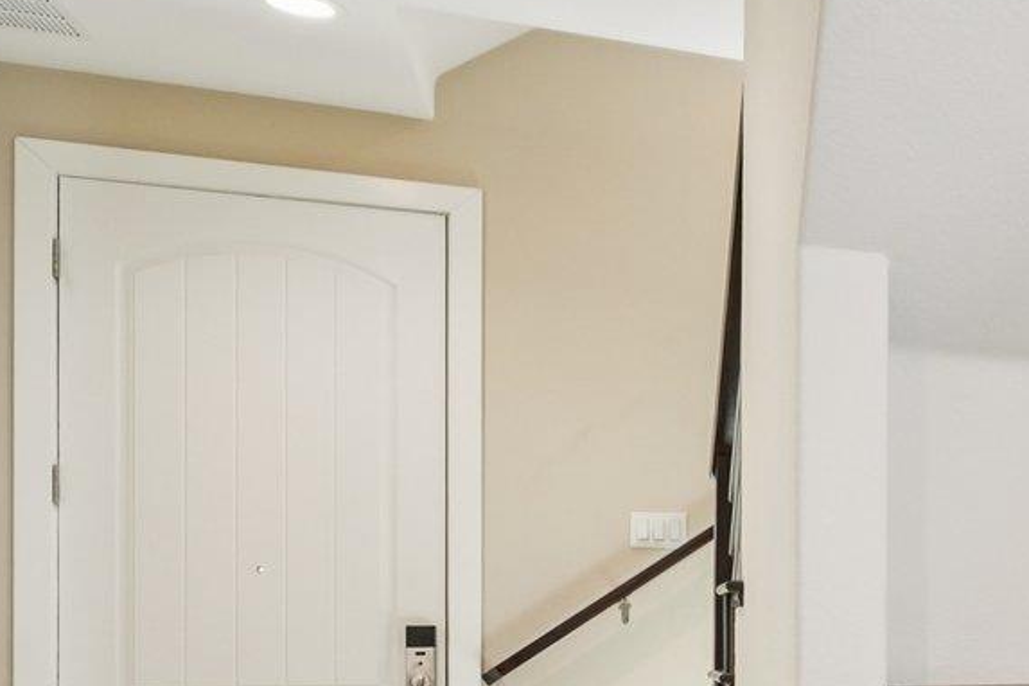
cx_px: 1352
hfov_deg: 30.7
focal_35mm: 50
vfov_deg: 25.9
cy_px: 653
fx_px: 1429
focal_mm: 14
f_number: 8
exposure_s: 1/80
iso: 640
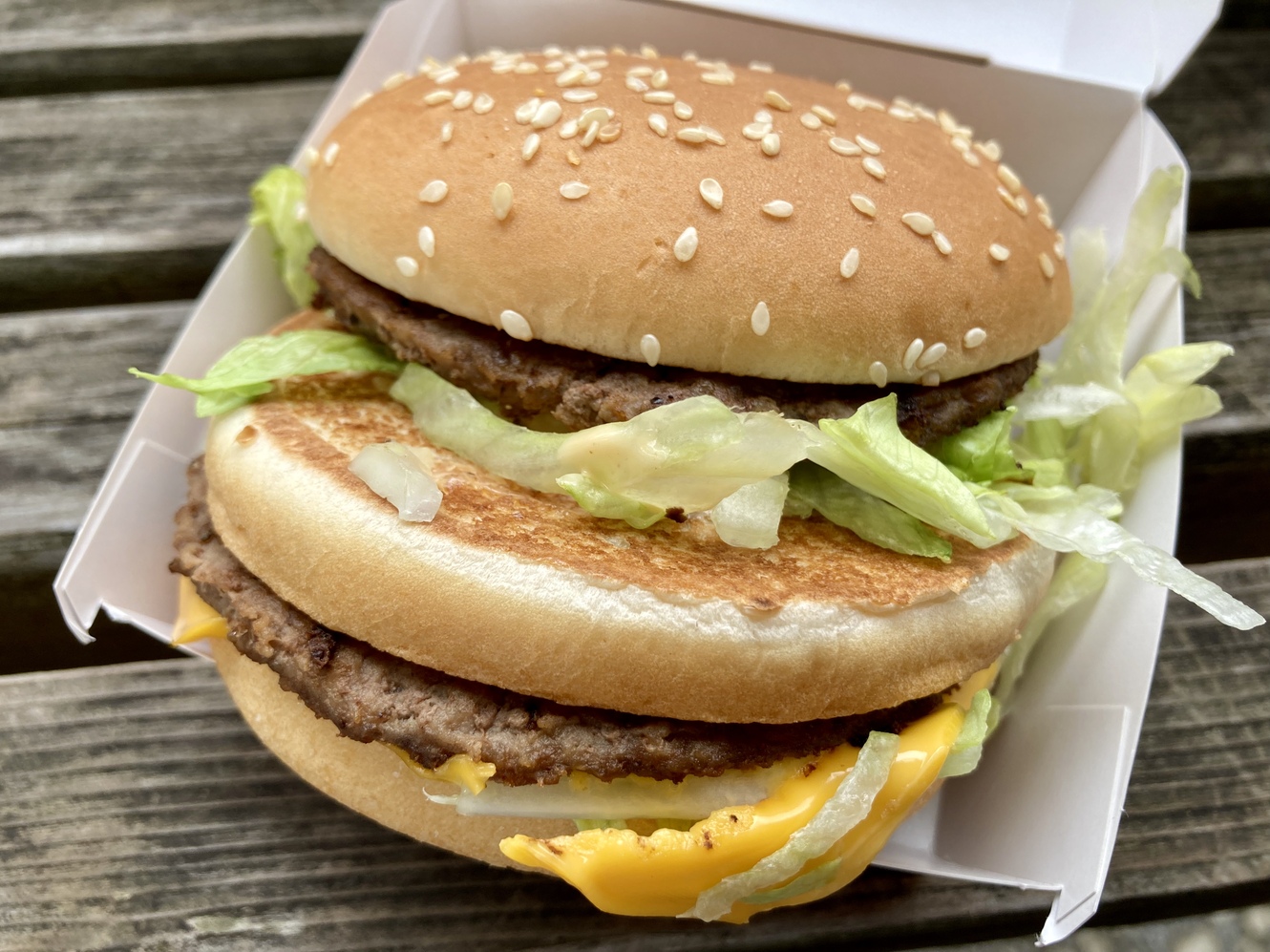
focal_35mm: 28
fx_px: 1027
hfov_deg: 63.5
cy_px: 476
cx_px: 635
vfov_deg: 49.7
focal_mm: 3.99
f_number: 1.8
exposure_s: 1/148
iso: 20
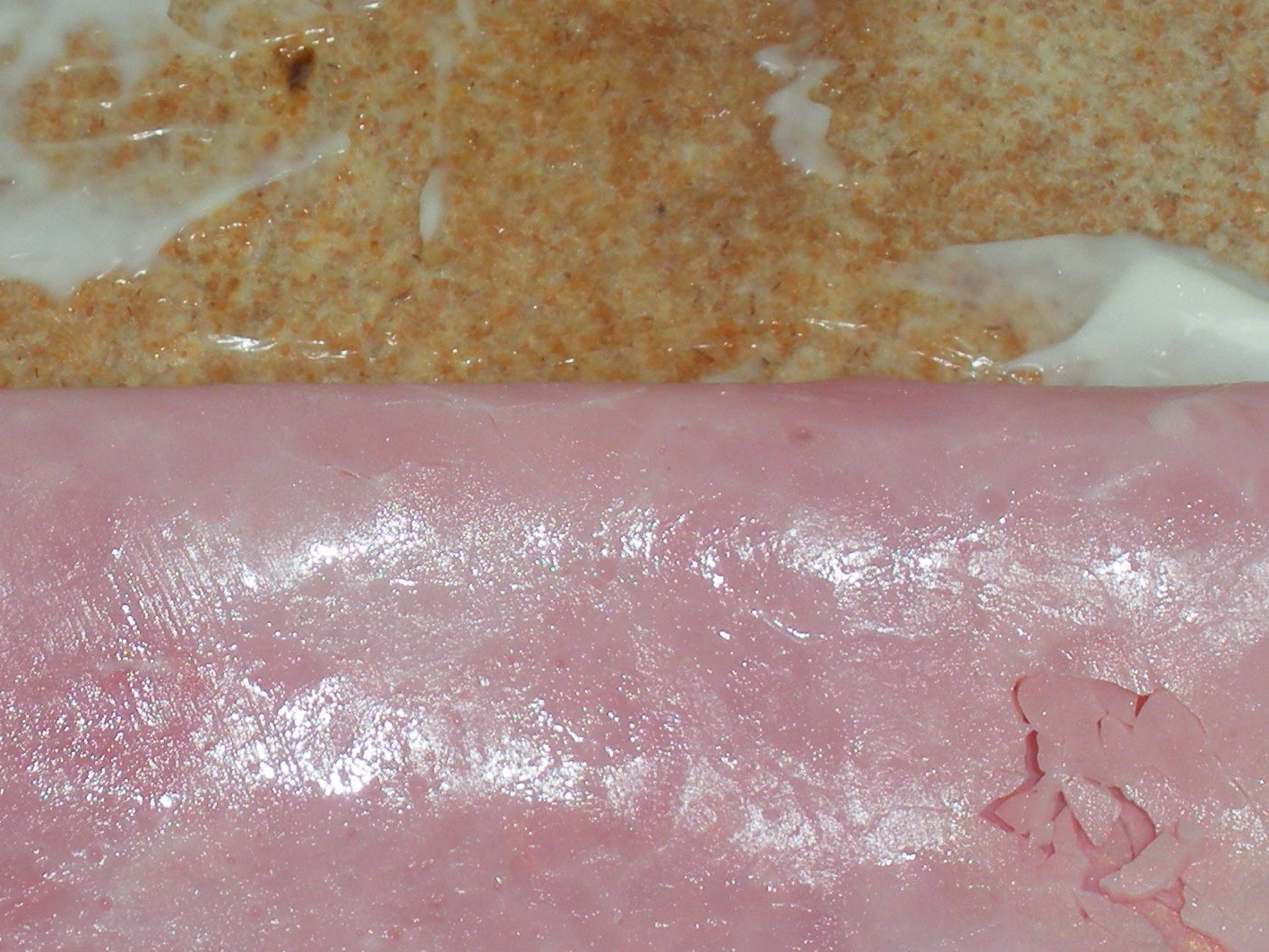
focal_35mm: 134
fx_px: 4912
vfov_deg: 11.1
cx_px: 412
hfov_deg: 14.7
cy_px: 531
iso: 64
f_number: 4.4
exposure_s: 1/60
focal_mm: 9.1
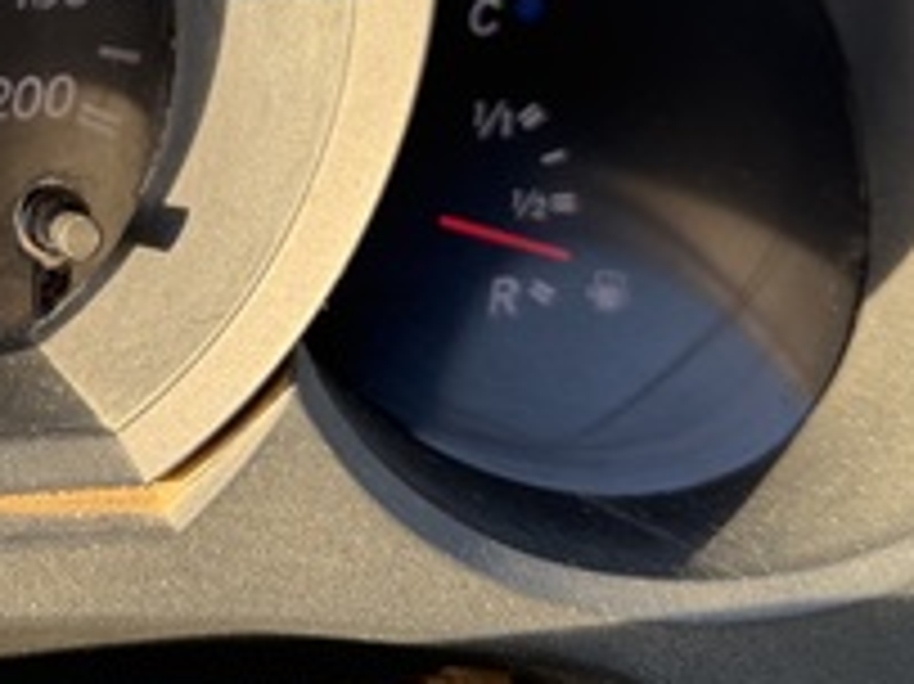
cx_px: 34
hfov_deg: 28.3
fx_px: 1715
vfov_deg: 21.6
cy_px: -27
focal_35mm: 65
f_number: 1.78
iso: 100
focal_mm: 6.76
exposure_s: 1/151
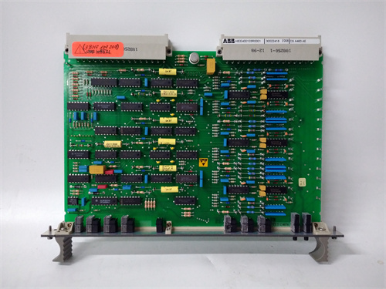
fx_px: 301
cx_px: 193
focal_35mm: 27
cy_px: 144
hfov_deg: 65.3
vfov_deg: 51.4
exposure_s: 1/33
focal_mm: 3.79
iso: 674
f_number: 2
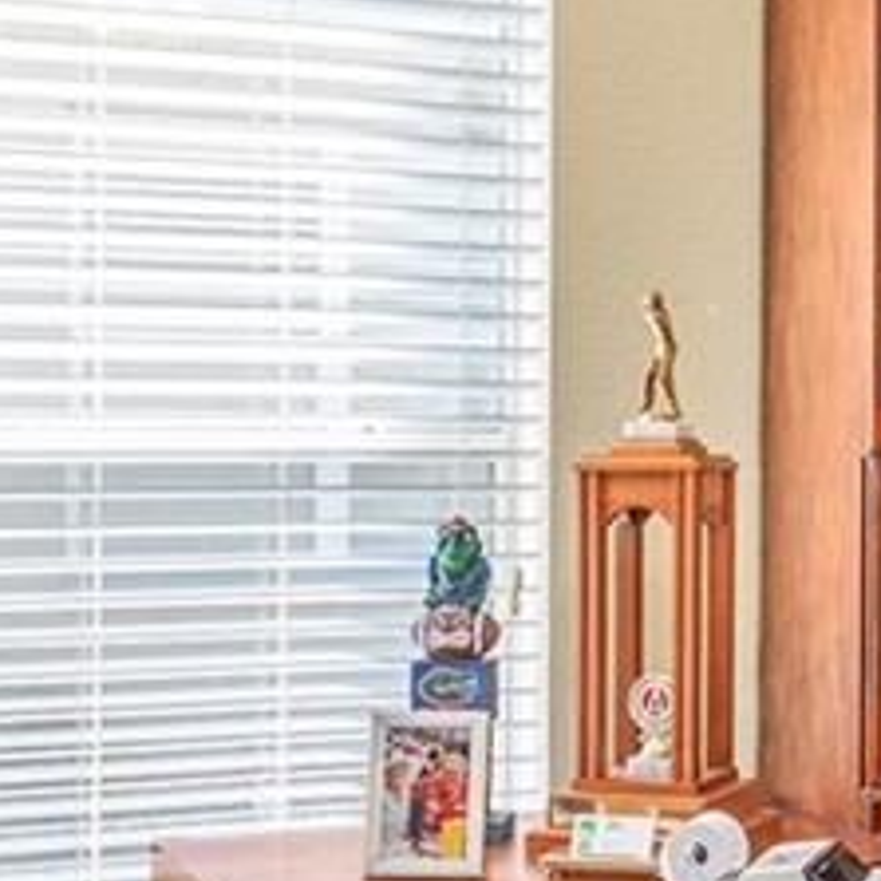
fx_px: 2102
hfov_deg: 23.2
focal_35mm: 73
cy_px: 577
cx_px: 739
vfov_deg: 23.6
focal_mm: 12
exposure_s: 1/20
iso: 160
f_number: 8
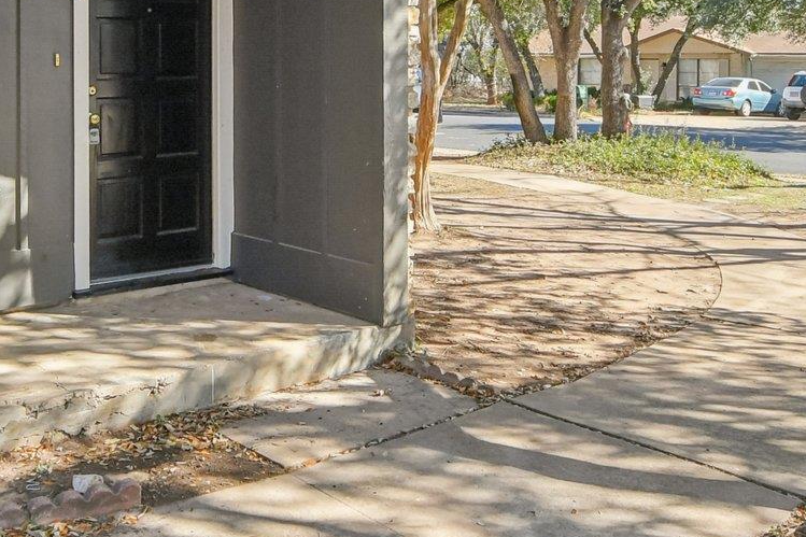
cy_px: -21
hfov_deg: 45.8
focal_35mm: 41
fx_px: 918
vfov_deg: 30.0
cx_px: 206
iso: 400
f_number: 8
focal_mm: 10
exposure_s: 1/160
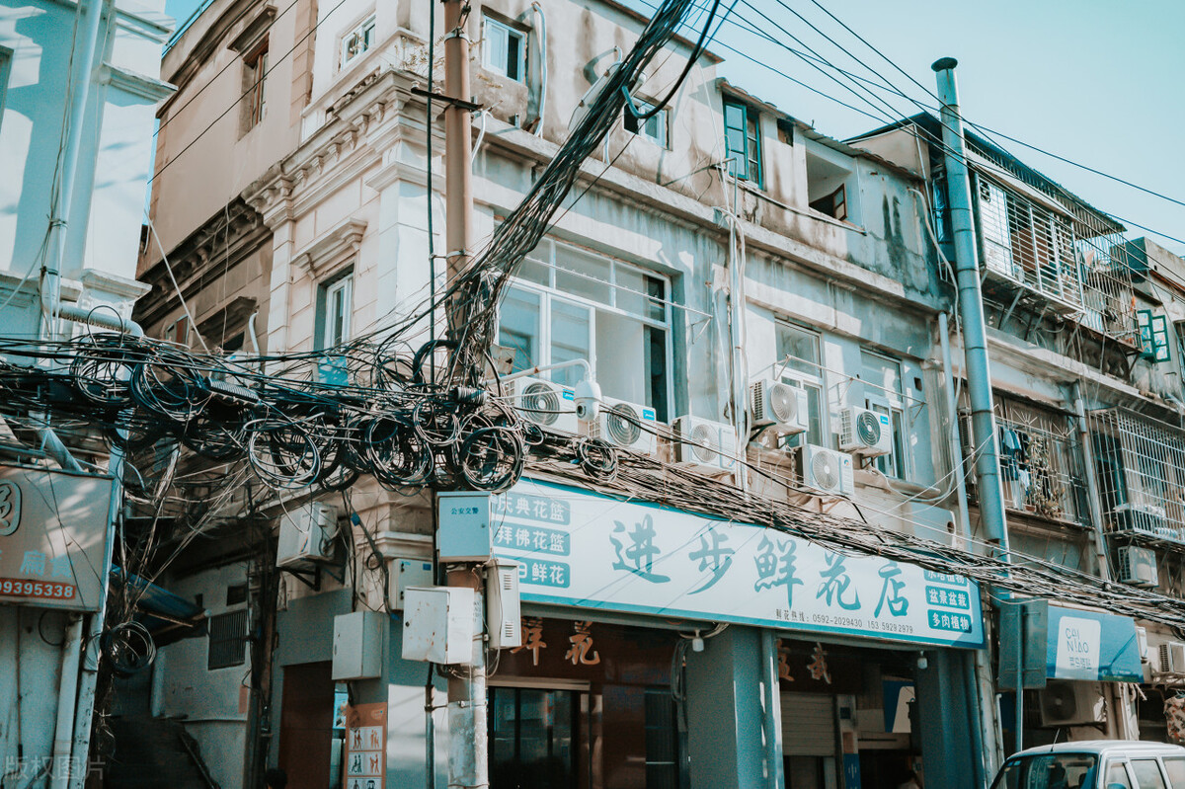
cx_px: 592
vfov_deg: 37.8
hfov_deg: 54.5
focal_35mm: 35
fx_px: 1152
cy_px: 394
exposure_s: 1/5000
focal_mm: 35
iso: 800
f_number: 2.8
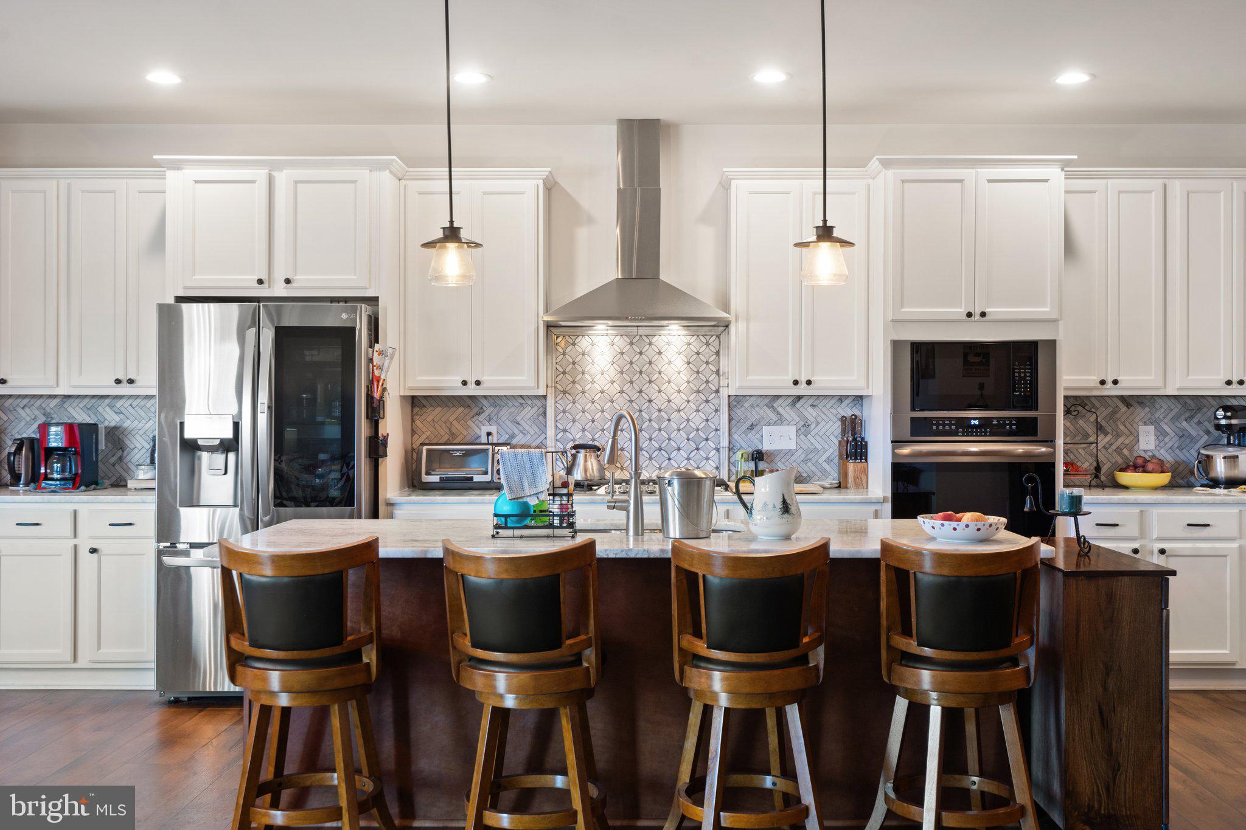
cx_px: 623
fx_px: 1211
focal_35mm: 35
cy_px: 415
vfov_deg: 37.8
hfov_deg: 54.4
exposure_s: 1/4
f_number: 8
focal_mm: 35
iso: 500
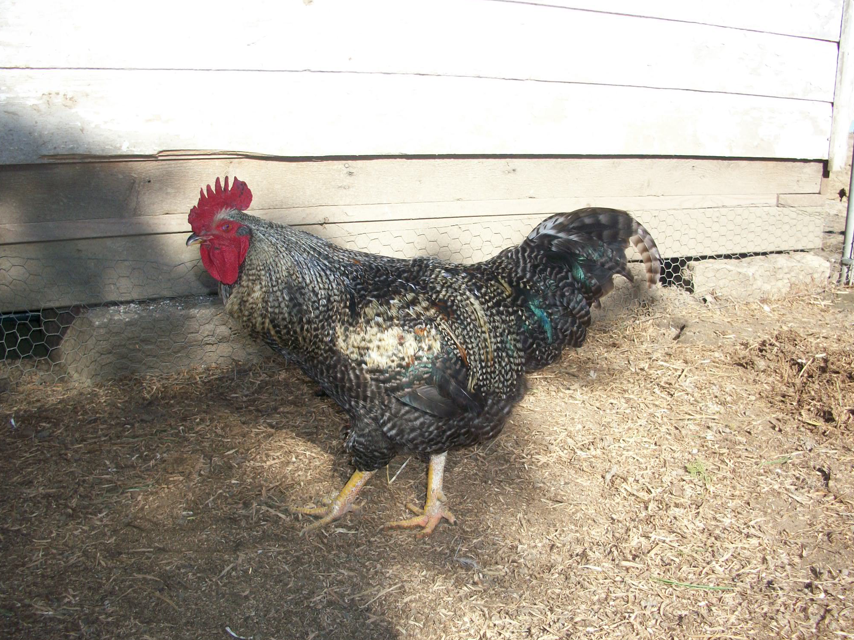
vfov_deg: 39.7
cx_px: 417
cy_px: 321
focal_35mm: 36
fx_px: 888
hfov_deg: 51.4
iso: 80
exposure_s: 1/500
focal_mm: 6.3
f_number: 3.1
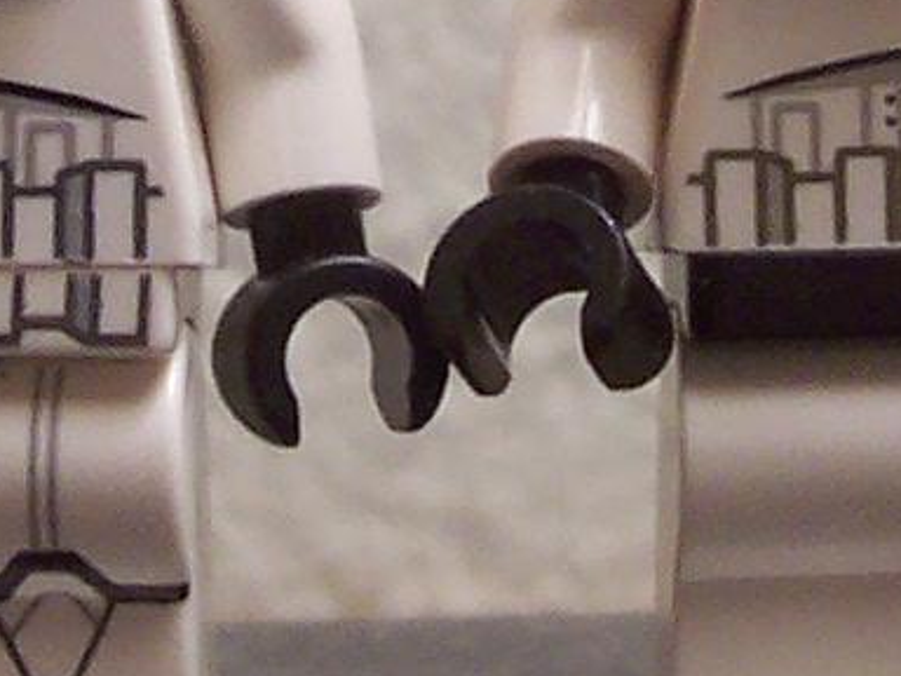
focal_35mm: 196
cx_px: 380
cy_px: -331
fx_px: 5102
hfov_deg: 10.1
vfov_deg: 7.5
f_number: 2.8
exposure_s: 1/30
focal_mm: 5.6
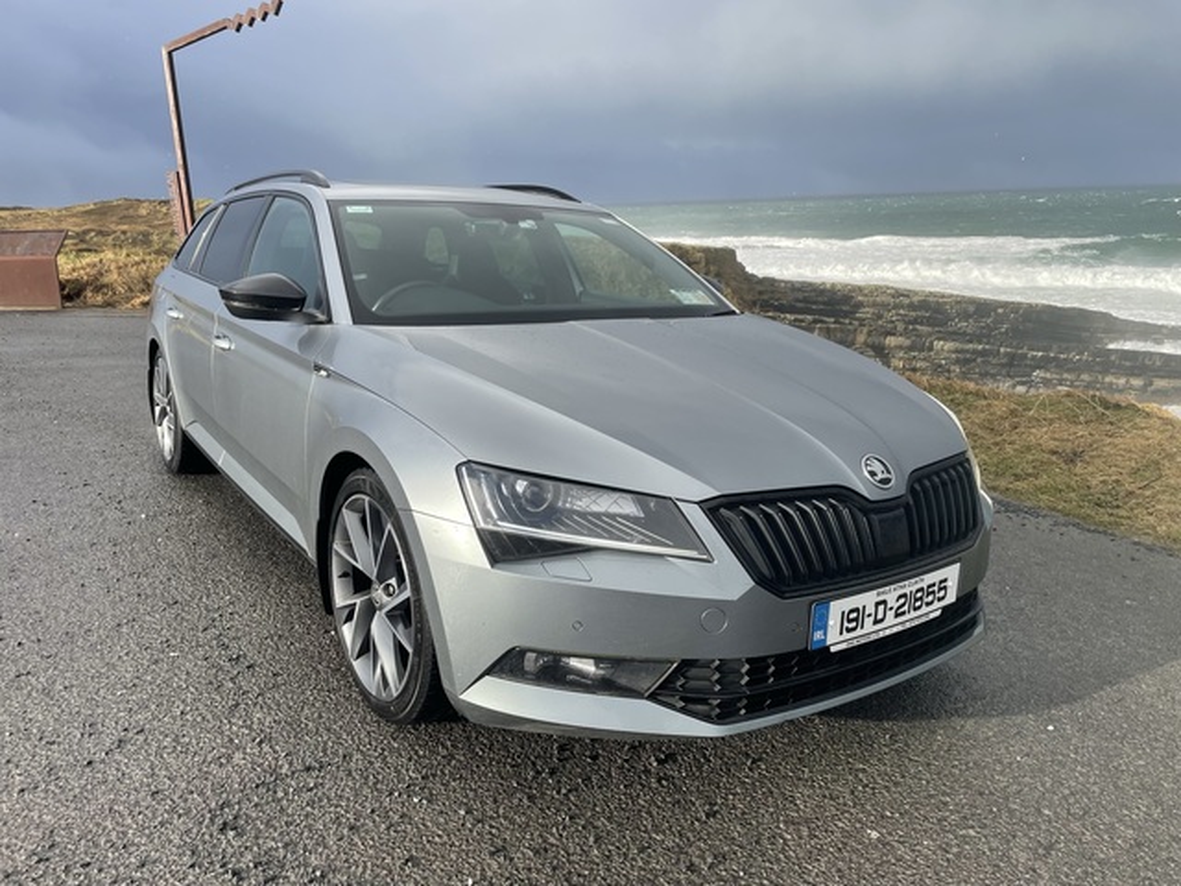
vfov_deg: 53.1
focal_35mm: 26
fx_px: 887
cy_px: 443
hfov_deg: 67.3
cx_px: 590
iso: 32
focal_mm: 4.2
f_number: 1.6
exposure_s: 1/1916
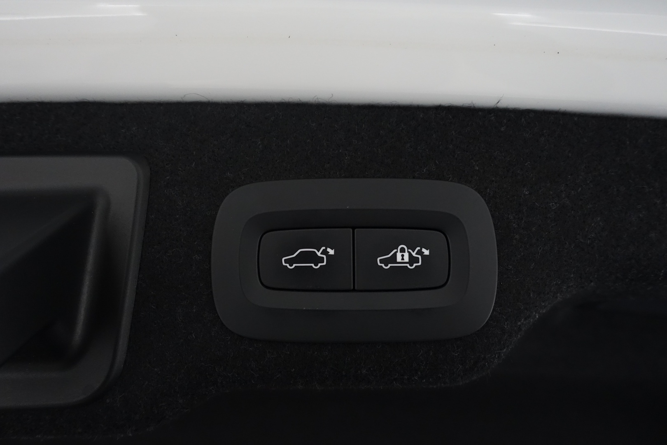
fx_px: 445
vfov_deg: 53.1
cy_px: 222
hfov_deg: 73.7
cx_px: 334
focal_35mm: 24
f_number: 2.5
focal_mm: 8.8
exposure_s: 1/100
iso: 1000
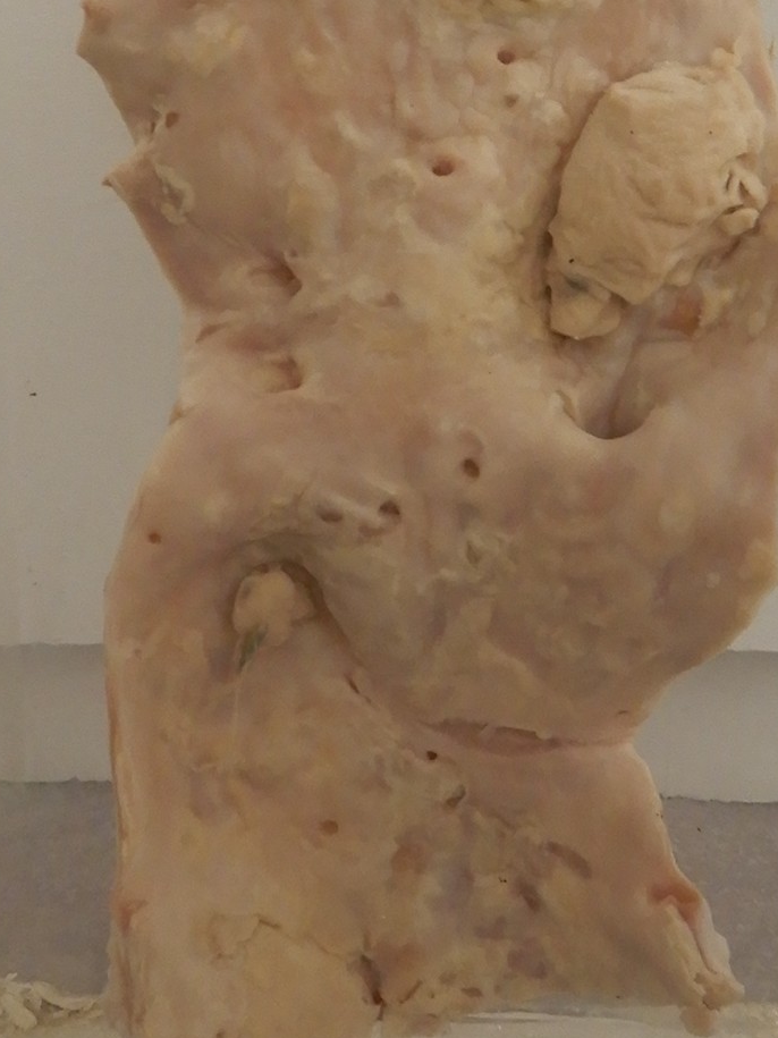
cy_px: 54
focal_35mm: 68
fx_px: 2038
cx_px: 493
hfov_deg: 21.6
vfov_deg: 27.3
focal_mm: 4.3
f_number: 3.4
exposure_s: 1/30
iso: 200
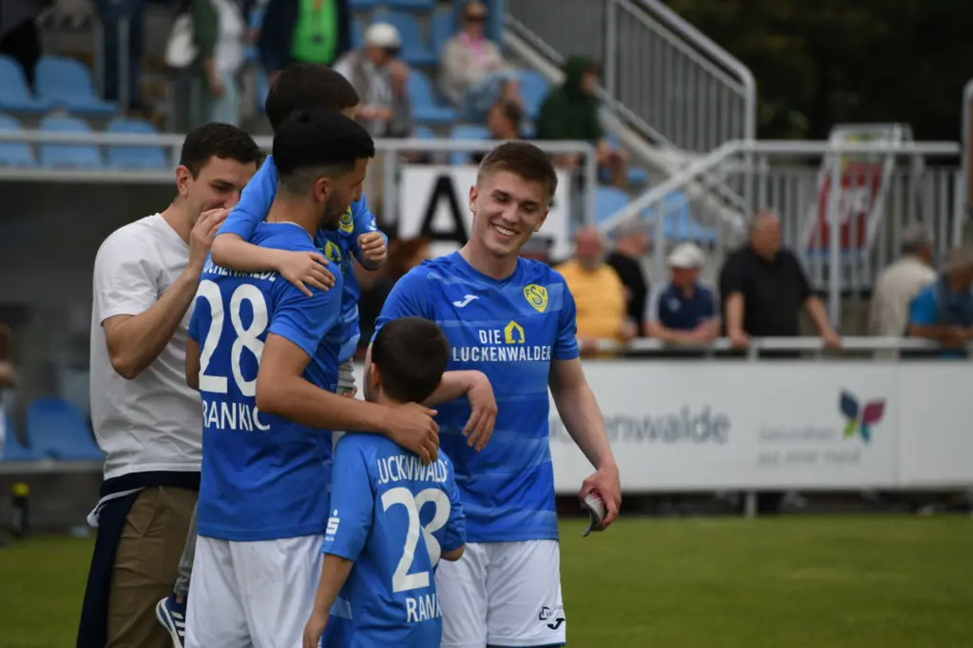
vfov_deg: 5.1
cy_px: 324
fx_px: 7295
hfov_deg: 7.6
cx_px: 486
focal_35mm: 270
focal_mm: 270
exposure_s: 1/640
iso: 250
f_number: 5.6
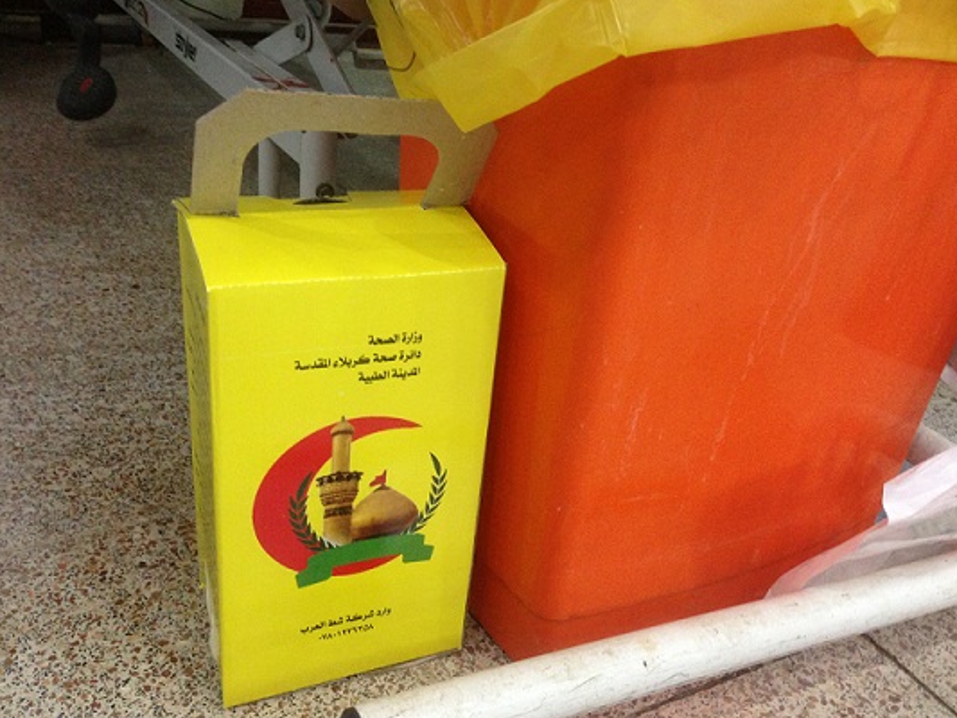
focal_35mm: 34
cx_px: 484
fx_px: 940
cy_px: 357
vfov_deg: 41.8
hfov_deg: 53.9
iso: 250
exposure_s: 1/20
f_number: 2.4
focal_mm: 4.13
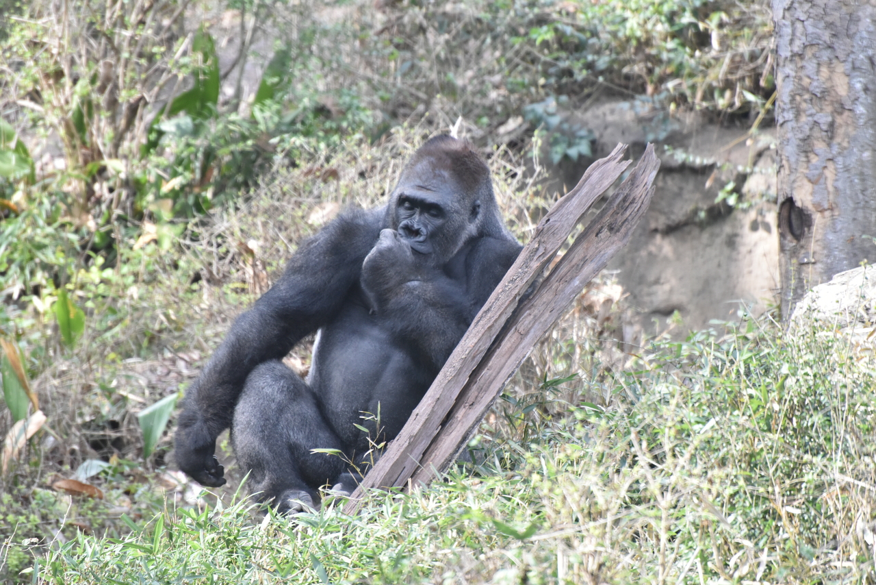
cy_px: 292
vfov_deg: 4.6
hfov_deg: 6.9
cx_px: 438
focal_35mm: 300
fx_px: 7301
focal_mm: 300
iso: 3200
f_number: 5.6
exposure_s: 1/640
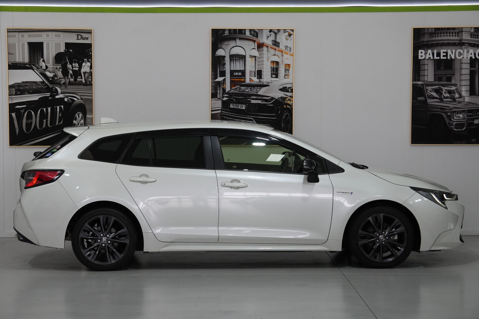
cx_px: 240
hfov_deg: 24.6
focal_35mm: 82
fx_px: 1098
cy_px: 160
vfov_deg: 16.6
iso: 1250
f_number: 6.3
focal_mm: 55
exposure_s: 1/200
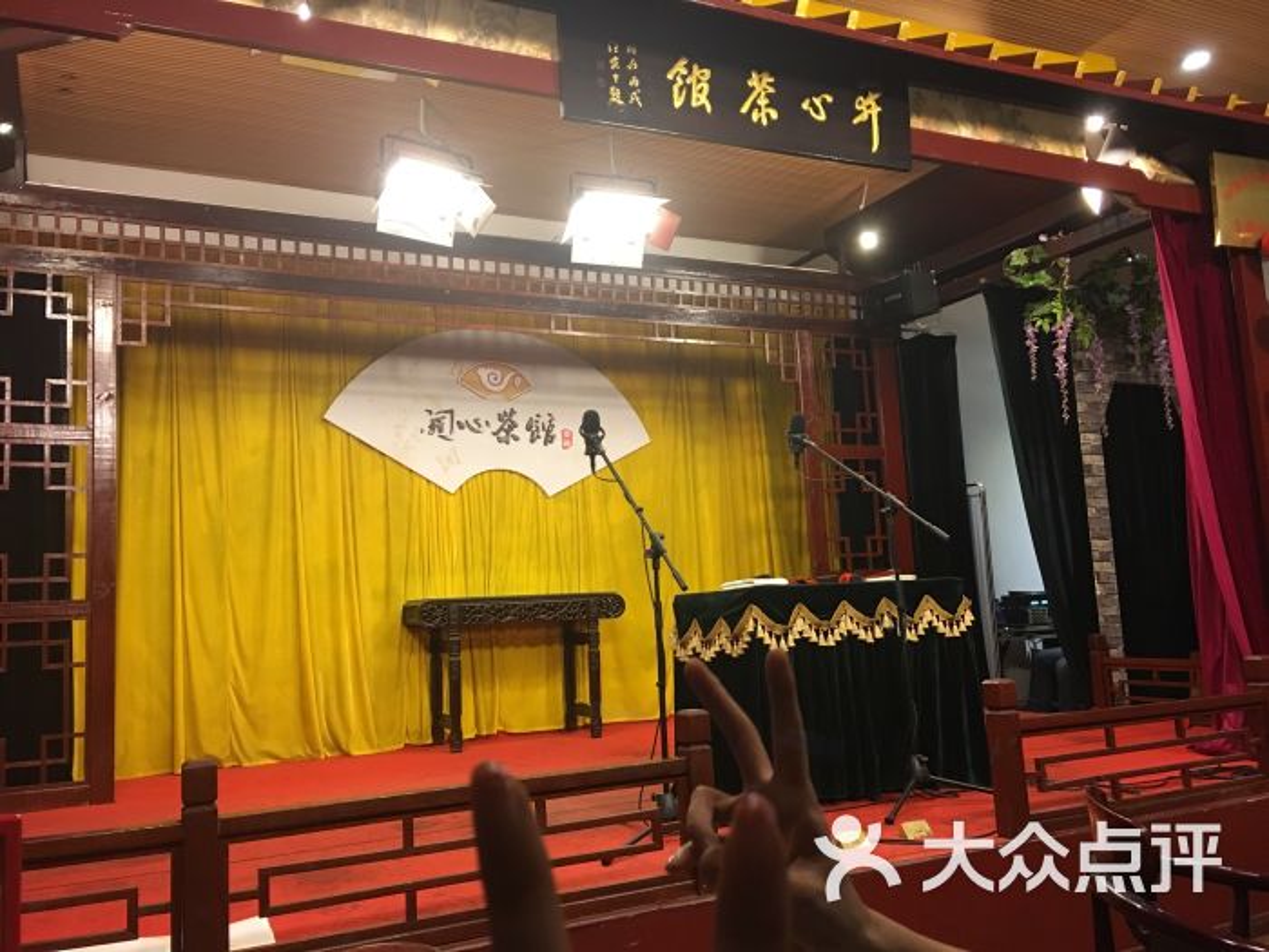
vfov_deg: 48.2
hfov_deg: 61.7
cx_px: 634
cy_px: 476
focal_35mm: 29
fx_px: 1063
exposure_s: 1/17
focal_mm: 4.15
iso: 100
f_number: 2.2
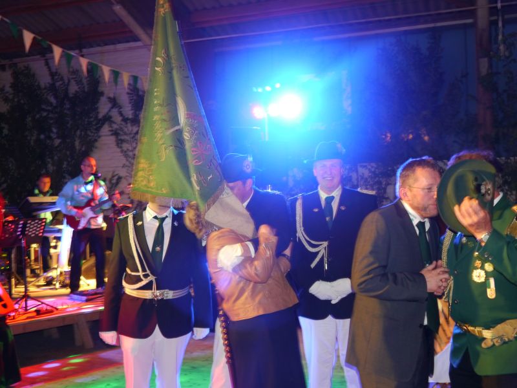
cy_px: 194
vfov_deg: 36.0
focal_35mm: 40
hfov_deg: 46.8
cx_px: 258
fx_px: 597
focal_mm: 20
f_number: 4.2
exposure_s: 1/8
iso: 800
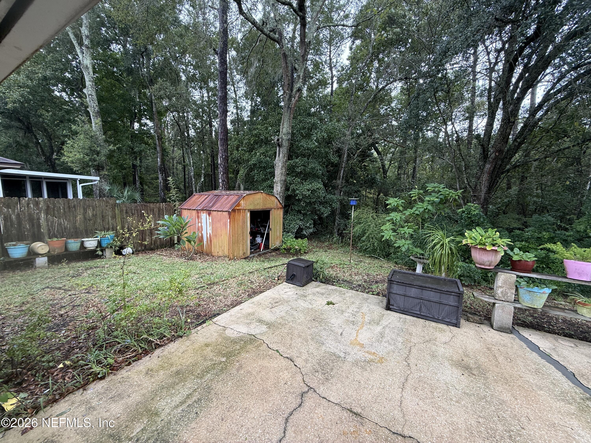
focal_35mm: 14
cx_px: 296
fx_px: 239
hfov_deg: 102.1
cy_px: 222
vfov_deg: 85.7
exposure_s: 1/99
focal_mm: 2.22
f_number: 2.2
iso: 50
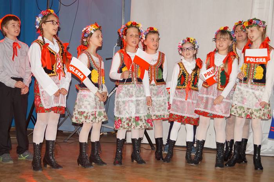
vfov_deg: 25.9
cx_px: 137
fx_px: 395
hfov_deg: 38.2
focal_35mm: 52
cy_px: 91
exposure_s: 1/160
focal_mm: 35
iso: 800
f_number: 5
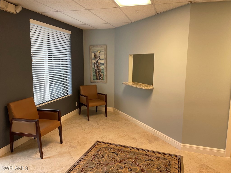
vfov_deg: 53.1
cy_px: 86
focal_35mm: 26
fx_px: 174
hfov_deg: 67.3
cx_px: 116
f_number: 1.6
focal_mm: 4.2
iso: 80
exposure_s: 1/120
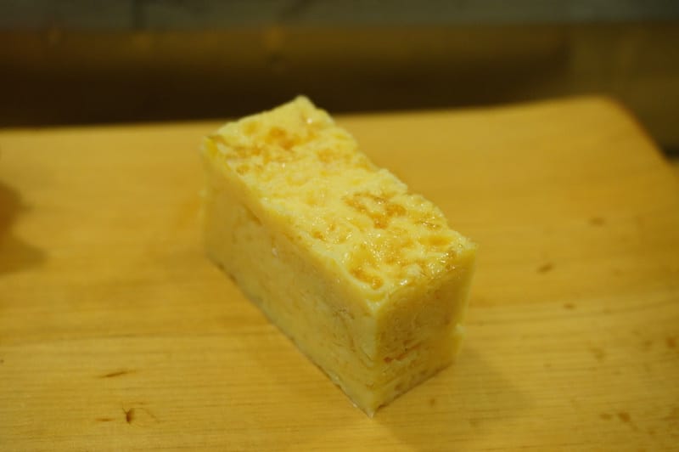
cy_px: 226
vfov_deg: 28.9
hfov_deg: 42.4
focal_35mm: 46
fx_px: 876
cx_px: 340
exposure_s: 1/60
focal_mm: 31
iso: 1000
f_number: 5
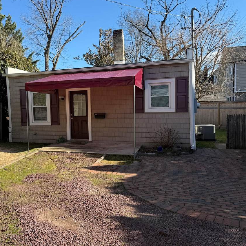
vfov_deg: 51.1
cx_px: 71
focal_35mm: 32
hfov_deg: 49.6
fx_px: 257
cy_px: 122
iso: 80
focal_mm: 6.76
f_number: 1.78
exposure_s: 1/2232
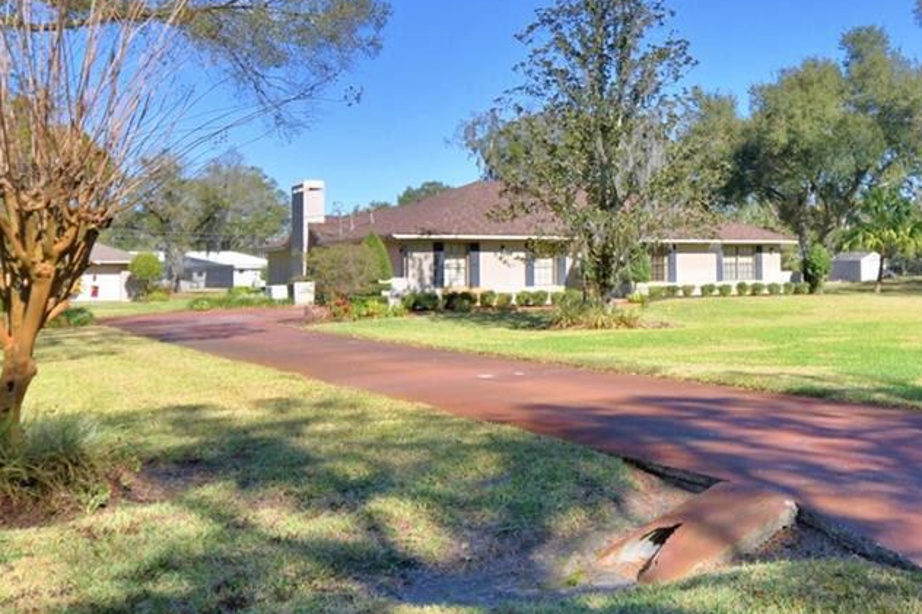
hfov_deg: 47.5
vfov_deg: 34.9
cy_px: 242
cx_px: 756
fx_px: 973
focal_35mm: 38
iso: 100
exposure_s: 1/1000
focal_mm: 10
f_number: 4.5
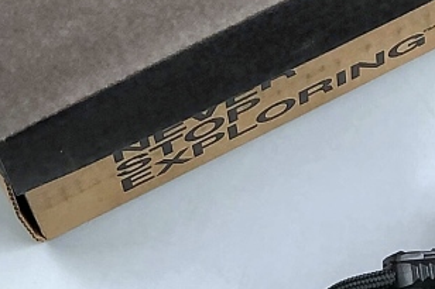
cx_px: 489
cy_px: -16
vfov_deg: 4.9
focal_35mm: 277
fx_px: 3345
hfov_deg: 7.4
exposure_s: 1/33
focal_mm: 6.6
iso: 25
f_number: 2.8
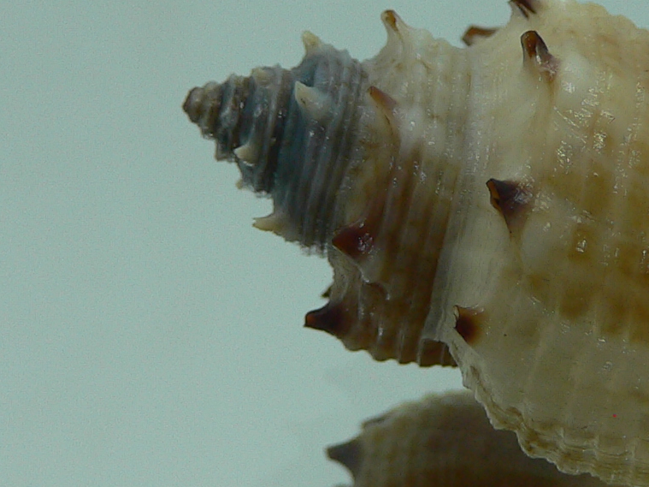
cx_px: 518
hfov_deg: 20.8
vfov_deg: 15.9
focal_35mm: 93
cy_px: 288
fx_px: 1743
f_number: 2.8
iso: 80
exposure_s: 1/60
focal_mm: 4.6
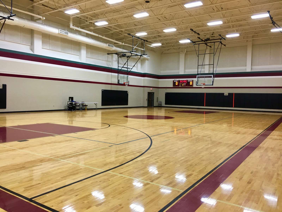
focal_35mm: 29
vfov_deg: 48.2
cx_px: 141
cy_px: 106
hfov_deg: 61.7
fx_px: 236
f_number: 2.2
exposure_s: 1/30
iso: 64
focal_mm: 4.15
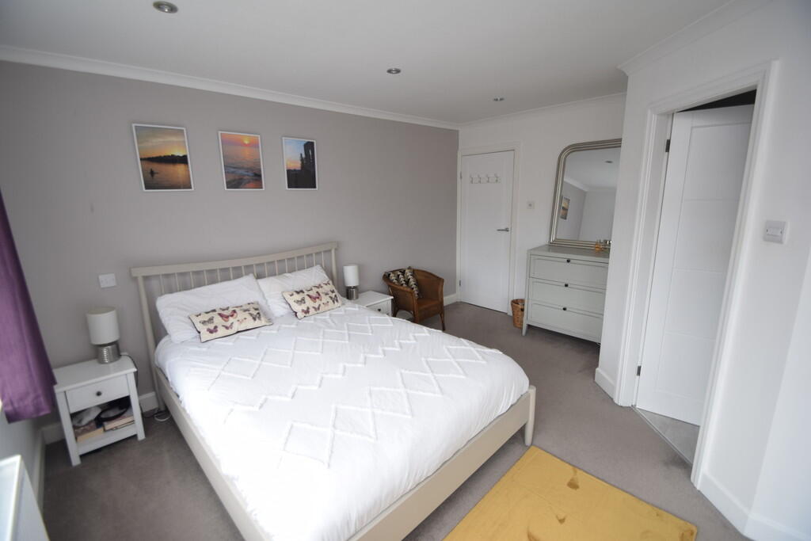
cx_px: 406
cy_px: 270
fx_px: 338
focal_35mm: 15
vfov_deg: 77.3
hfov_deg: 100.4
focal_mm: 10
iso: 400
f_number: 4
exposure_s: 1/60
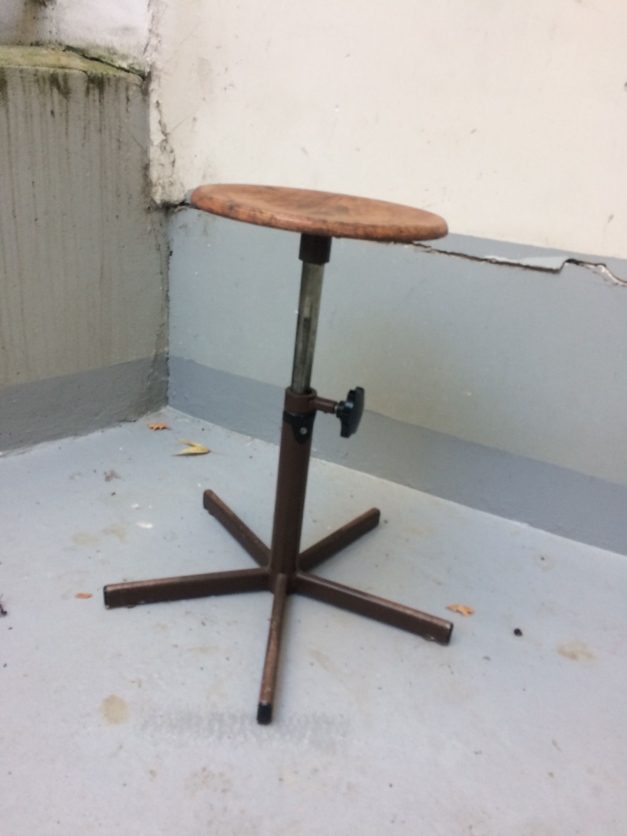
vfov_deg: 61.7
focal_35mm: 29
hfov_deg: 48.2
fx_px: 700
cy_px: 418
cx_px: 314
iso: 32
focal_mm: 4.15
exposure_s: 1/33
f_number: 2.2
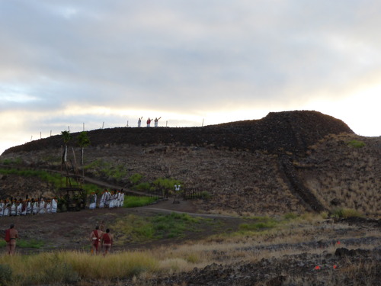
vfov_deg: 22.6
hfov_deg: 29.8
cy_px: 143
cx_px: 190
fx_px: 715
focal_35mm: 65
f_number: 6.3
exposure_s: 1/60
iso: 200
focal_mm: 11.7
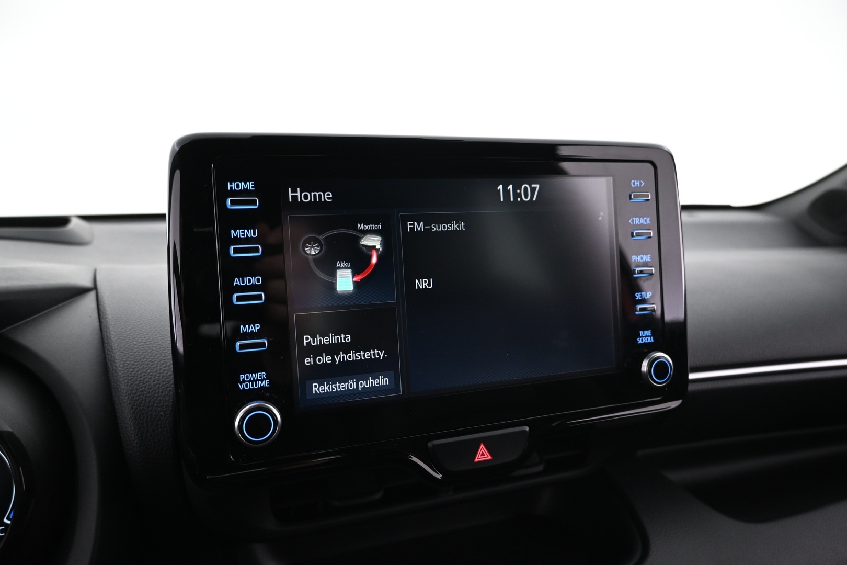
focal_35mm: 24
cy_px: 282
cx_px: 424
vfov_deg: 53.1
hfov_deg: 73.7
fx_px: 565
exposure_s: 1/25
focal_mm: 16
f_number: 3.5
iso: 1250
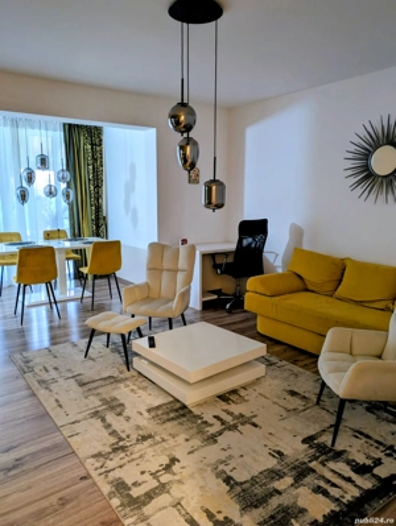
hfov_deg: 55.0
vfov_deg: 69.3
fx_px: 381
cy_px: 263
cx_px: 198
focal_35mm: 25
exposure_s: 1/20
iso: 384
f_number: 1.89
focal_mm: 5.43
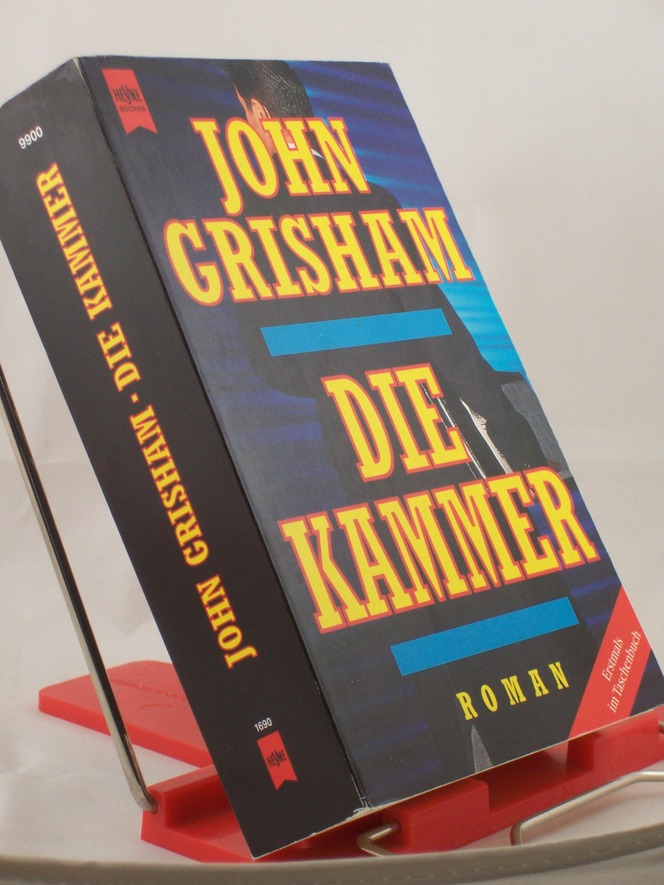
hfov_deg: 14.5
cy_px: 442
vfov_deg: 19.3
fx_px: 2609
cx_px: 332
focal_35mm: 102
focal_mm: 16.8
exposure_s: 1/60
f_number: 4.6
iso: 160
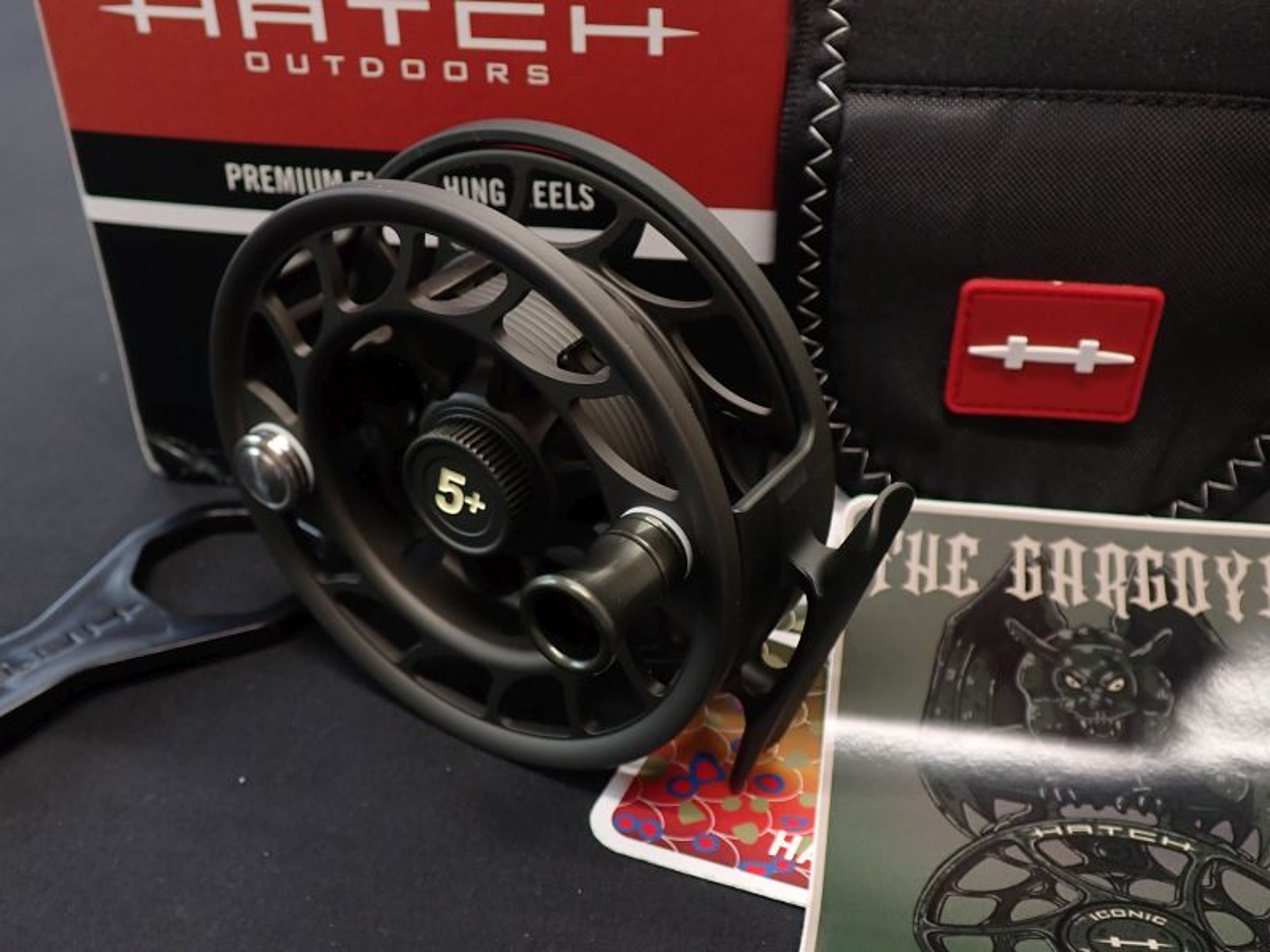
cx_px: 635
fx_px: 1174
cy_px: 476
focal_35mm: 32
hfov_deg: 56.8
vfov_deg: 44.2
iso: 200
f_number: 2.4
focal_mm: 5.79
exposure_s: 1/50
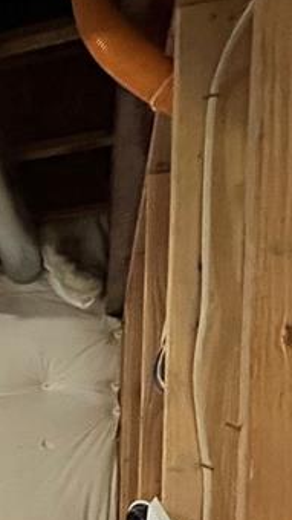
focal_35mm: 50
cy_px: 529
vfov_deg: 36.8
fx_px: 689
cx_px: -268
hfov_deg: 17.9
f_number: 1.8
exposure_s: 1/60
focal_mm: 1.57
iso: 800
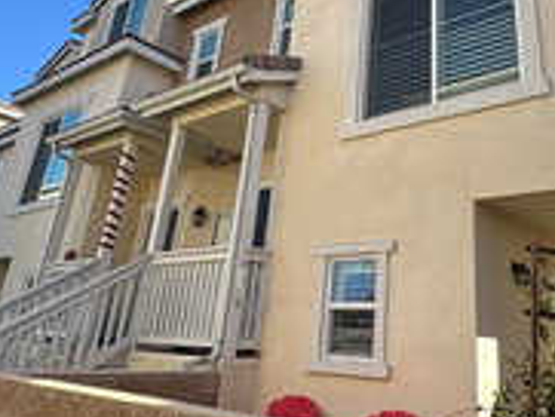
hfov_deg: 54.1
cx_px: 376
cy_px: 117
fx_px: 529
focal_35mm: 33
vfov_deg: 42.0
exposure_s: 1/858
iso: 50
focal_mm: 2.22
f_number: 2.2
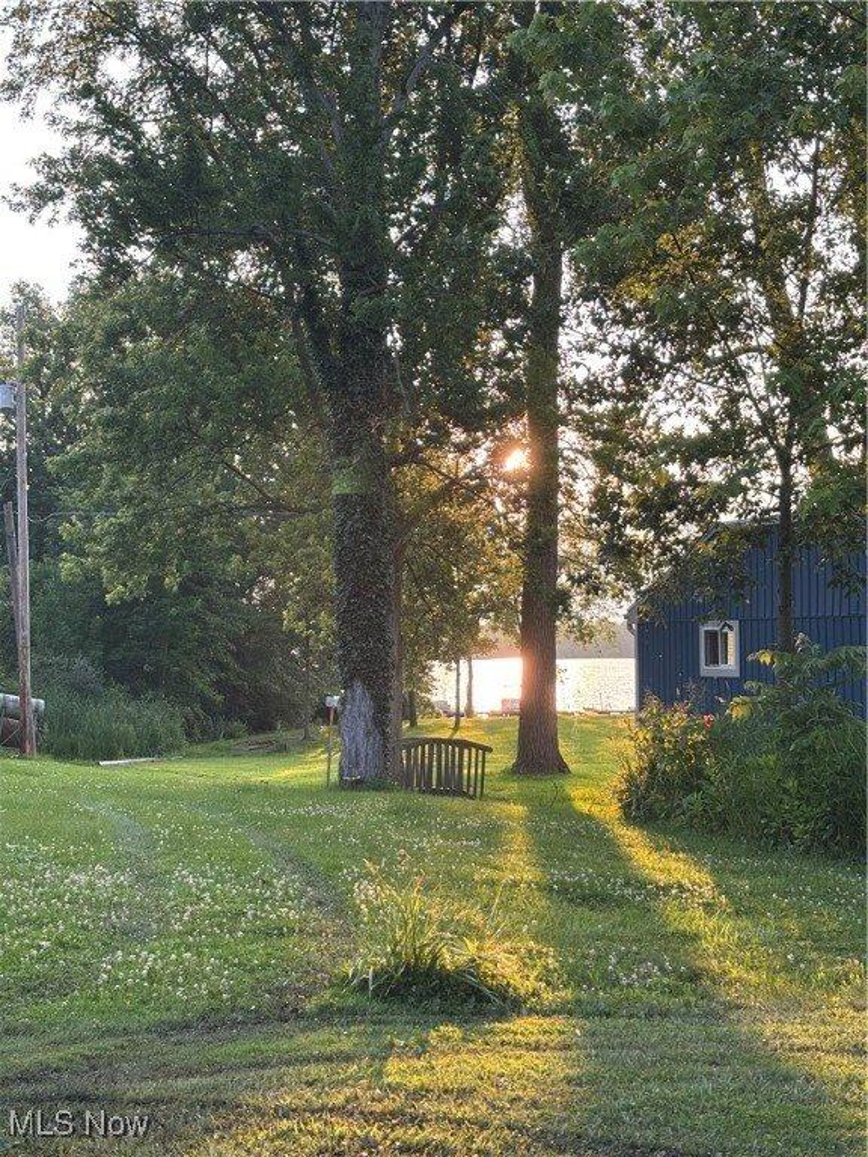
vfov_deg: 36.8
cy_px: 578
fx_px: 1739
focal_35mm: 52
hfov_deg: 28.0
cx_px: 434
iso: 40
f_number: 1.6
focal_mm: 5.96
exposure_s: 1/171
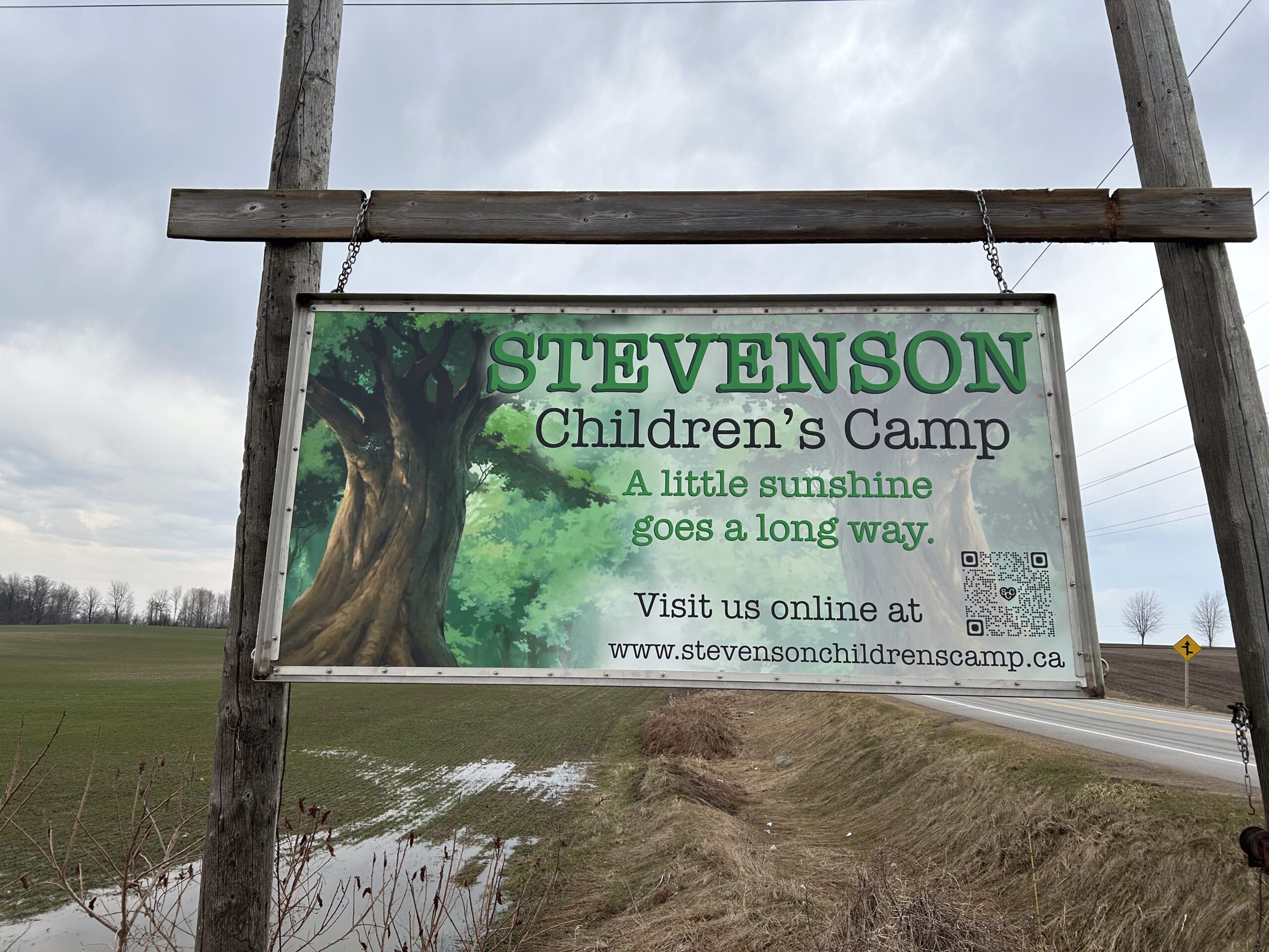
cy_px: 476
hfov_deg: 67.3
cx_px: 634
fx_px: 953
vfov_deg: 53.1
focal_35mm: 26
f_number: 1.5
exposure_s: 1/1779
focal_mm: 5.7
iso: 50
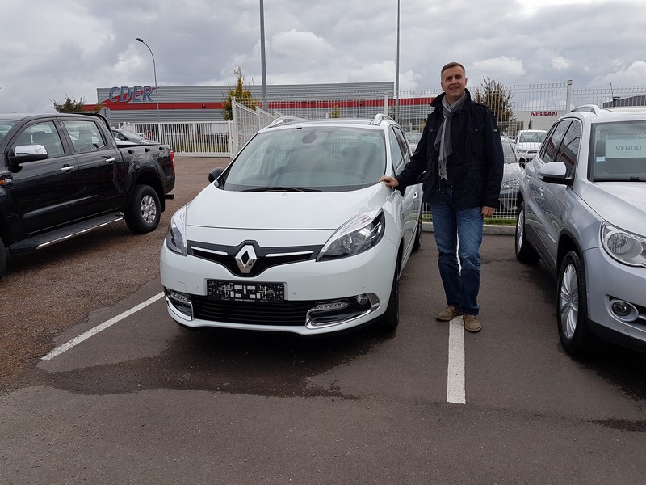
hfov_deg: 67.3
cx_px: 323
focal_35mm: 26
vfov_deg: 53.1
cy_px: 242
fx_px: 485
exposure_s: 1/1224
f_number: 1.7
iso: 40
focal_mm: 4.2
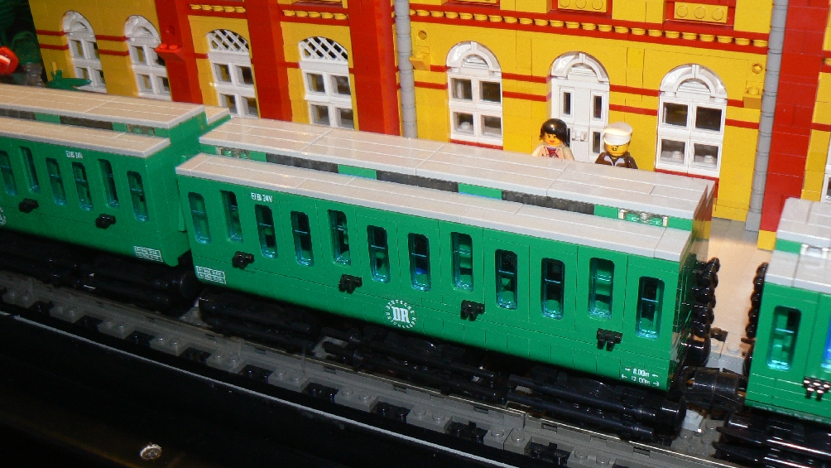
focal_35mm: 40
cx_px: 415
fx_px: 881
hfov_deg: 50.5
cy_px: 260
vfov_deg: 29.7
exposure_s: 1/30
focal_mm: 6
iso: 100
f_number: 2.8
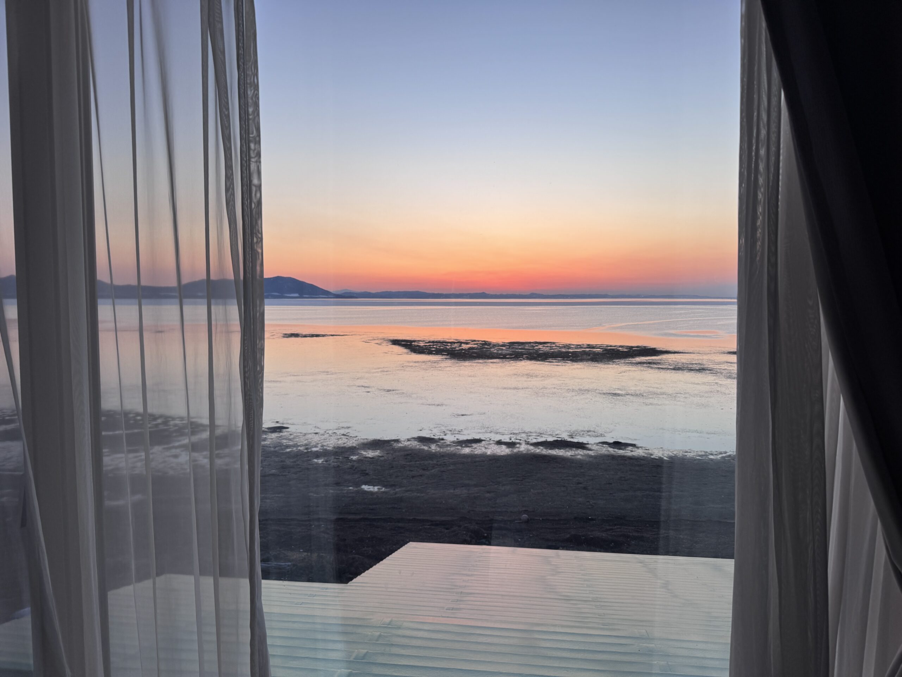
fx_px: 625
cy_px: 338
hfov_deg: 71.6
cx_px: 451
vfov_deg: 56.8
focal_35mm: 24
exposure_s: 1/199
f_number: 1.78
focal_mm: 6.76
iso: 64
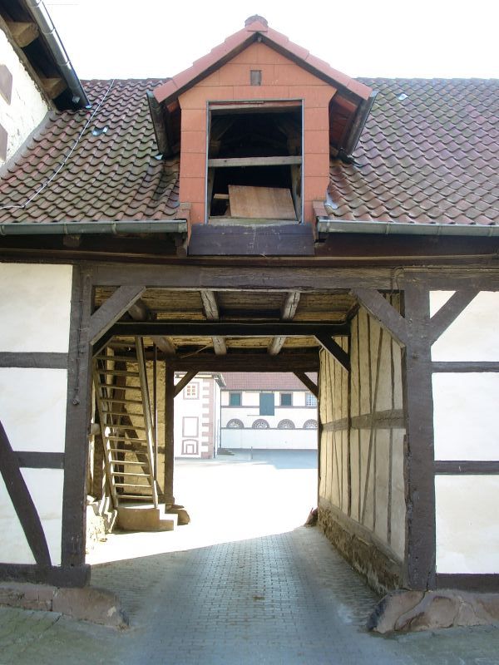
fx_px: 653
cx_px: 250
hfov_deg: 41.8
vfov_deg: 54.0
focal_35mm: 34
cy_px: 332
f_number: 4
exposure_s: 1/77.9
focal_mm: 7.13
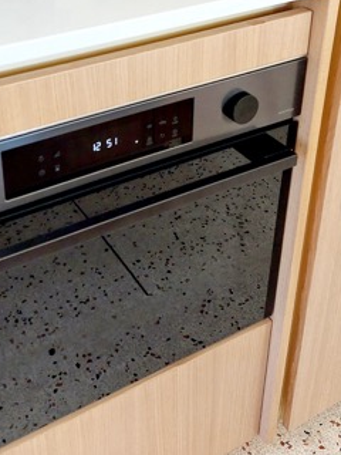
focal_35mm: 50
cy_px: 82
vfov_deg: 36.7
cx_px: 114
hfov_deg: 28.9
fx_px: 657
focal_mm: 5.23
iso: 160
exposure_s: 1/50
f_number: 1.8
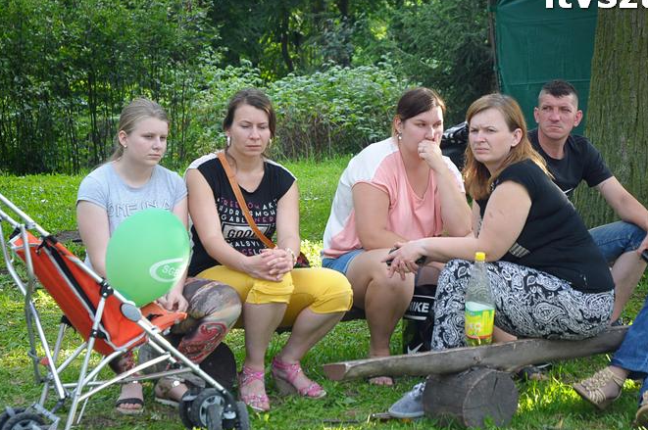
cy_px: 226
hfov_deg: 18.9
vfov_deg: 12.6
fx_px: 1942
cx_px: 395
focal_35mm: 108
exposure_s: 1/250
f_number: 4.5
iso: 640
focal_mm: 56
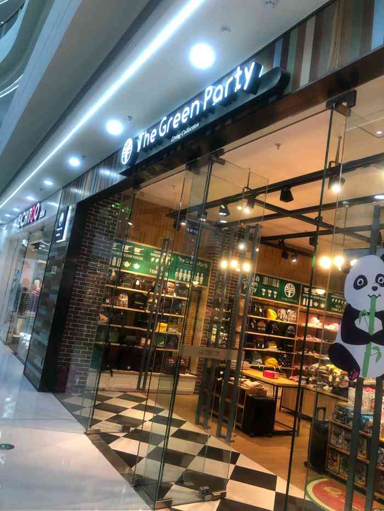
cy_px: 256
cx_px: 192
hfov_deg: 49.8
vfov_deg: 63.4
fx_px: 414
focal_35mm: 28
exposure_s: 1/33
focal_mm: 4
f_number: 1.8
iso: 20
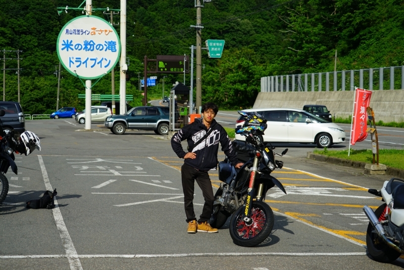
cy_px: 135
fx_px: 730
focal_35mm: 65
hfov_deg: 30.9
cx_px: 202
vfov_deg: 20.9
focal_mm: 65
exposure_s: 1/2000
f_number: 5
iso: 320
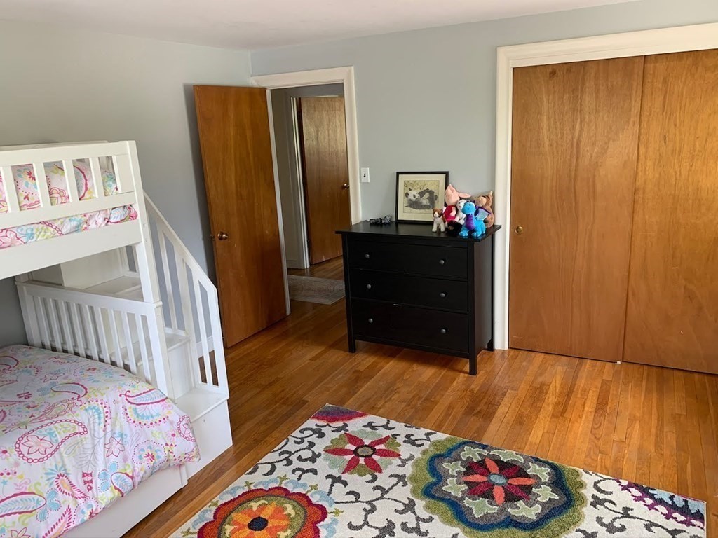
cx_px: 359
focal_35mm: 26
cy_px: 269
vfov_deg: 53.1
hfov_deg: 67.3
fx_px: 539
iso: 100
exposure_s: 1/60
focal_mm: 4.25
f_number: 1.8
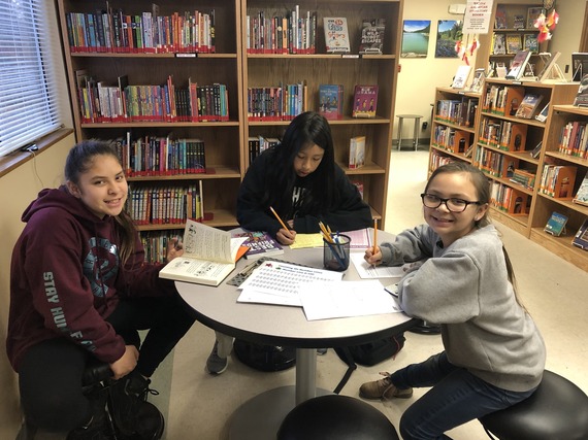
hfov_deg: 63.5
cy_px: 220
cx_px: 294
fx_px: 475
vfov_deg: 49.7
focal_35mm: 28
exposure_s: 1/15
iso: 64
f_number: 1.8
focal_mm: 3.99
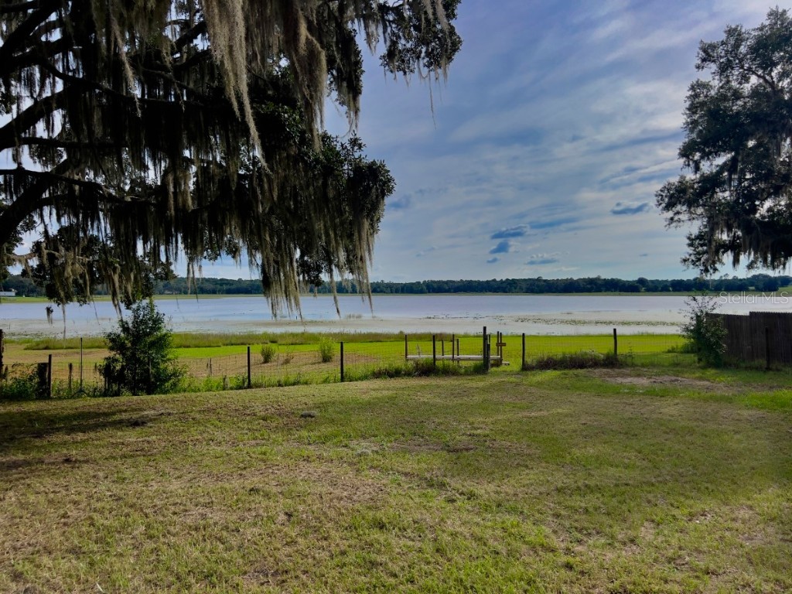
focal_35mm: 26
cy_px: 297
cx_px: 396
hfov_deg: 67.3
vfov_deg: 53.1
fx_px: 595
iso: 50
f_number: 1.5
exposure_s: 1/6211
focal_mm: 5.7
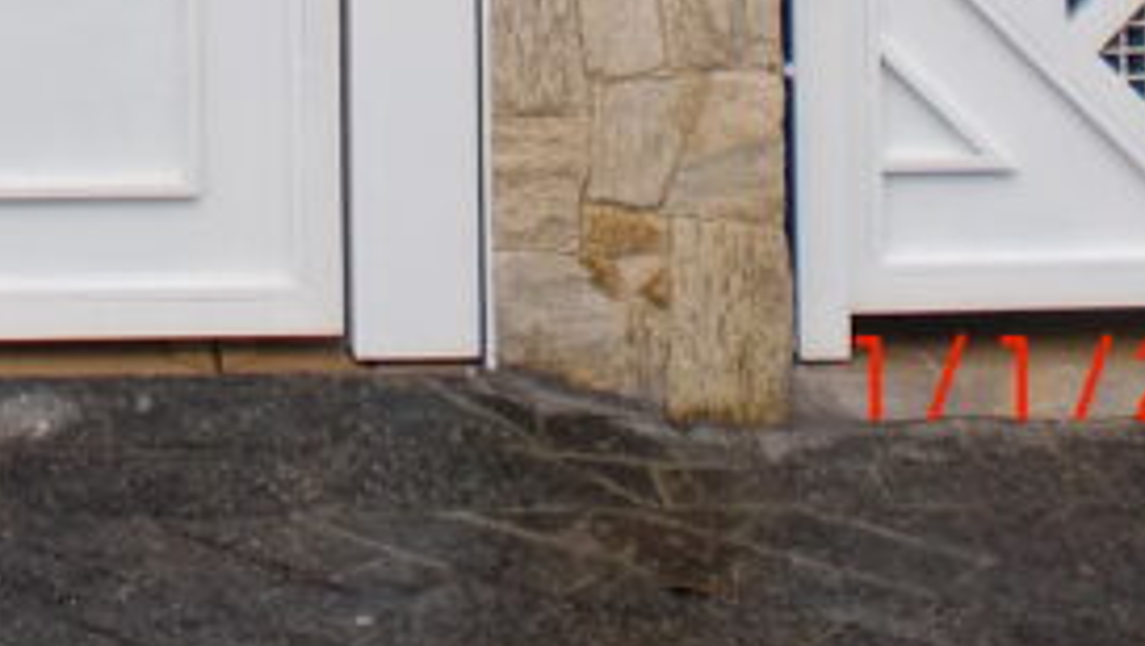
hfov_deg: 14.8
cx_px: -13
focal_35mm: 143
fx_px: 4345
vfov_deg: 7.9
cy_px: -906
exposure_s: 1/160
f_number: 3.1
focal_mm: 6.3
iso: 64
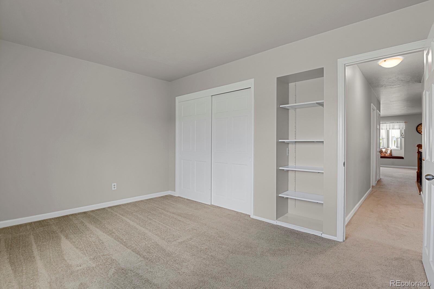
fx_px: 205
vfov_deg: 70.4
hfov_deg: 93.3
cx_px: 217
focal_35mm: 17
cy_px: 144
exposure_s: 1.6
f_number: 8
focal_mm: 17
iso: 250
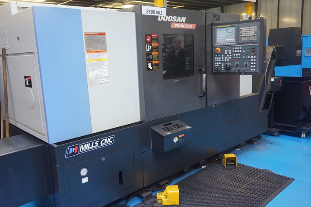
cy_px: 104
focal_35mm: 32
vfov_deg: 41.7
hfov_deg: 59.5
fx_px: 272
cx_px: 156
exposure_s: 1/160
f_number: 4
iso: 2500
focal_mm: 21
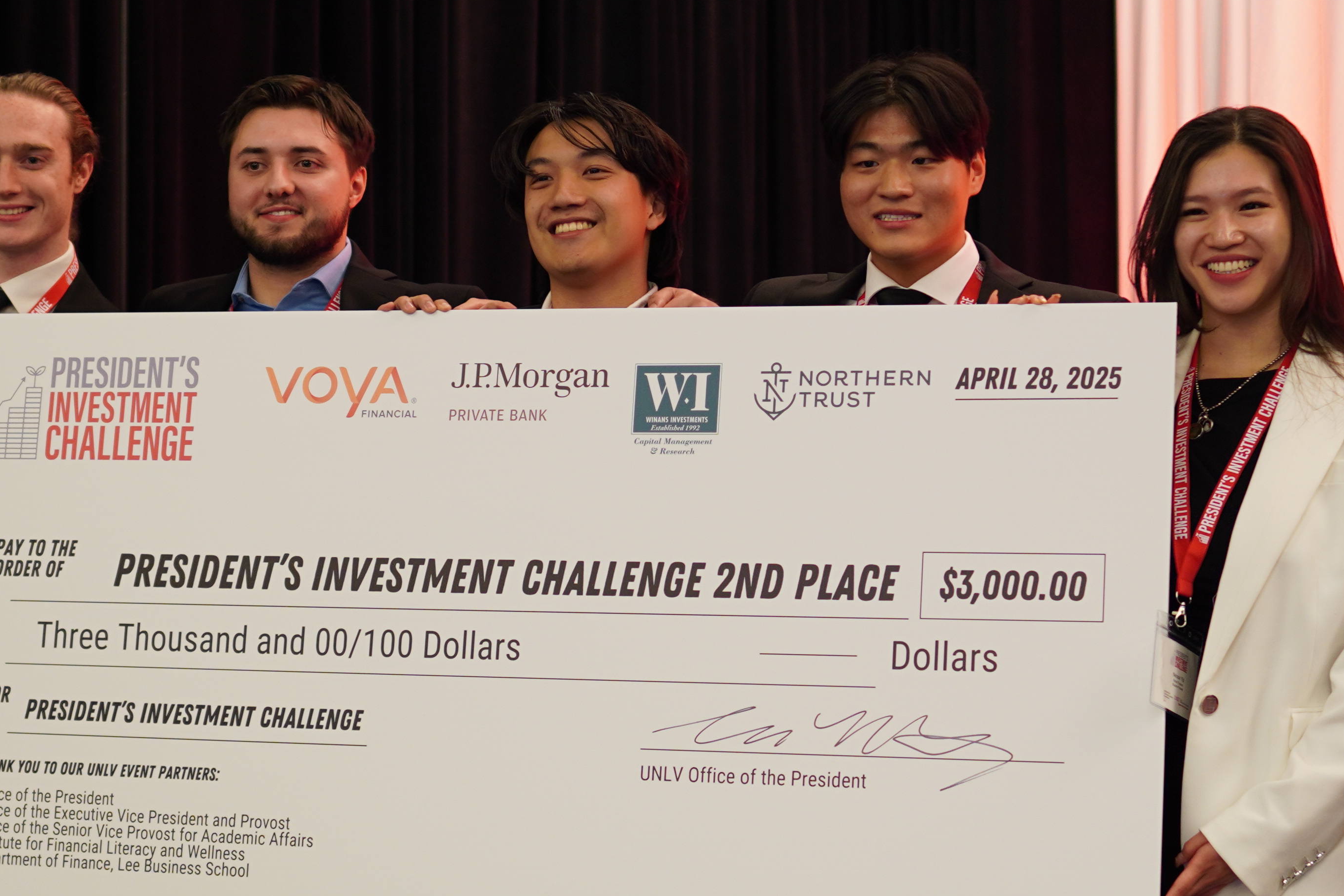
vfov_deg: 17.3
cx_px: 694
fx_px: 2949
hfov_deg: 25.7
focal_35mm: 79
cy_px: 418
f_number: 1.4
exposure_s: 1/40
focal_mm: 24
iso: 160
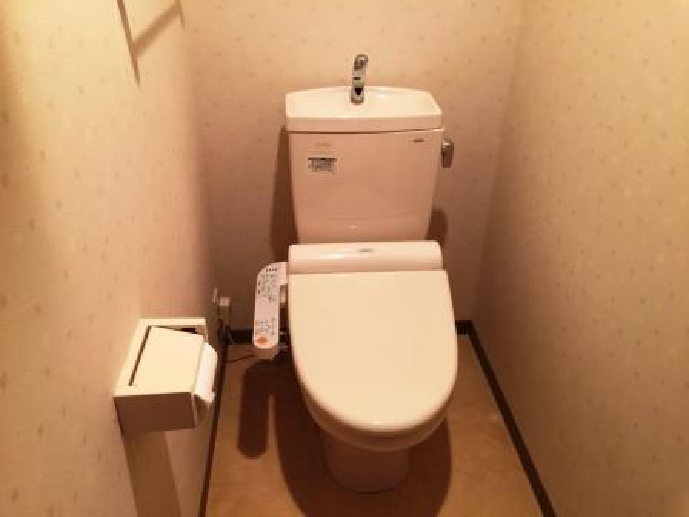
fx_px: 577
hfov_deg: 61.7
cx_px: 344
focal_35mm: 29
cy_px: 258
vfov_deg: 48.2
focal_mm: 4.15
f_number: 2.2
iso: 80
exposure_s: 1/15
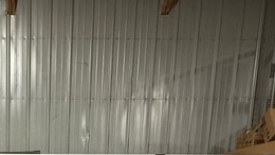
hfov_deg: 48.9
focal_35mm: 37
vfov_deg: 23.8
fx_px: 270
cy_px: 245
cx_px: 33
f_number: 2.2
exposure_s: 1/120
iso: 160
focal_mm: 2.22
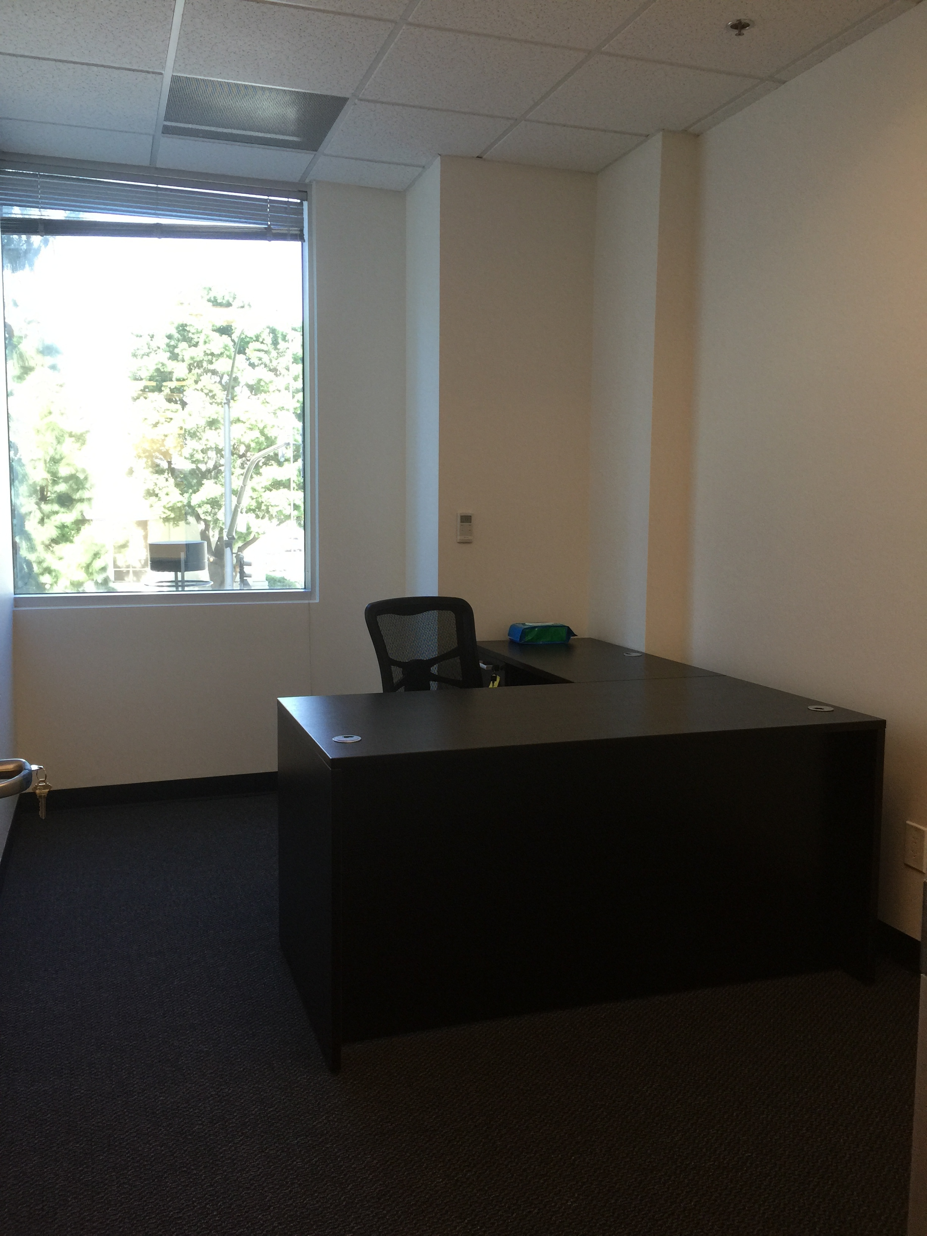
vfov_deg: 61.7
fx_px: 1035
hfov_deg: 48.2
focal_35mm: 29
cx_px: 464
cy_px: 618
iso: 32
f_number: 2.2
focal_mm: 4.15
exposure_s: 1/30
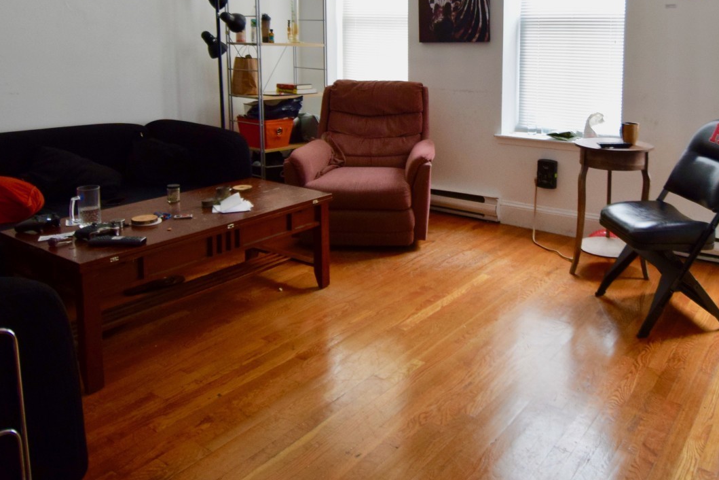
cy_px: 106
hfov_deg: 62.5
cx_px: 462
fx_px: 579
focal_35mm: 29
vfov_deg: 43.2
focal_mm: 10
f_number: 3.5
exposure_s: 1/60
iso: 800
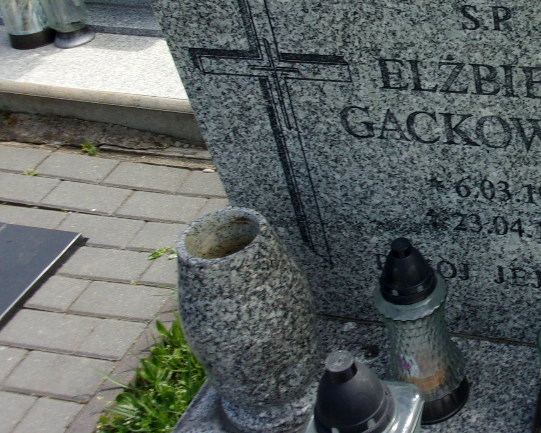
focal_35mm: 54
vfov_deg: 27.8
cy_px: 121
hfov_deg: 32.6
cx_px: 513
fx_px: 864
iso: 80
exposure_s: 1/56
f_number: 10.8
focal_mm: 5.1
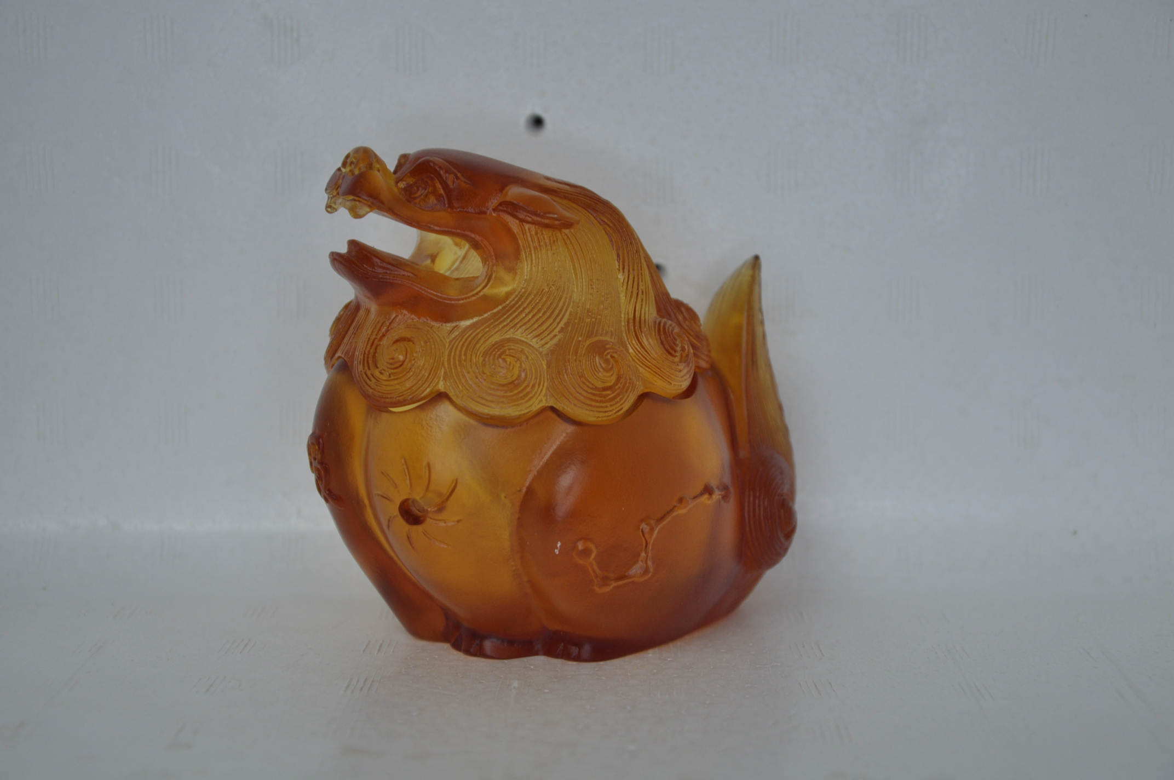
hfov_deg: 29.9
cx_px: 587
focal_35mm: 68
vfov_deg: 20.1
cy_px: 390
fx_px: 2199
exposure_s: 1/100
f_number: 4.8
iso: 400
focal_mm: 45
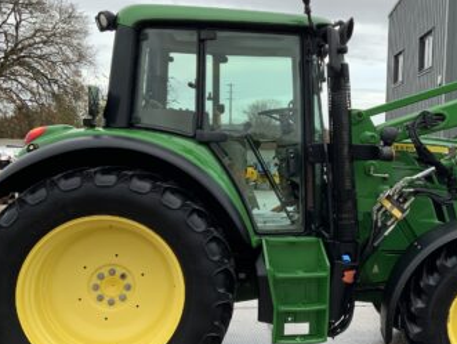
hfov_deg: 33.1
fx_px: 740
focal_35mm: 56
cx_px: 384
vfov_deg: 26.1
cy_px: 166
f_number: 1.8
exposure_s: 1/272
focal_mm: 3
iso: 16
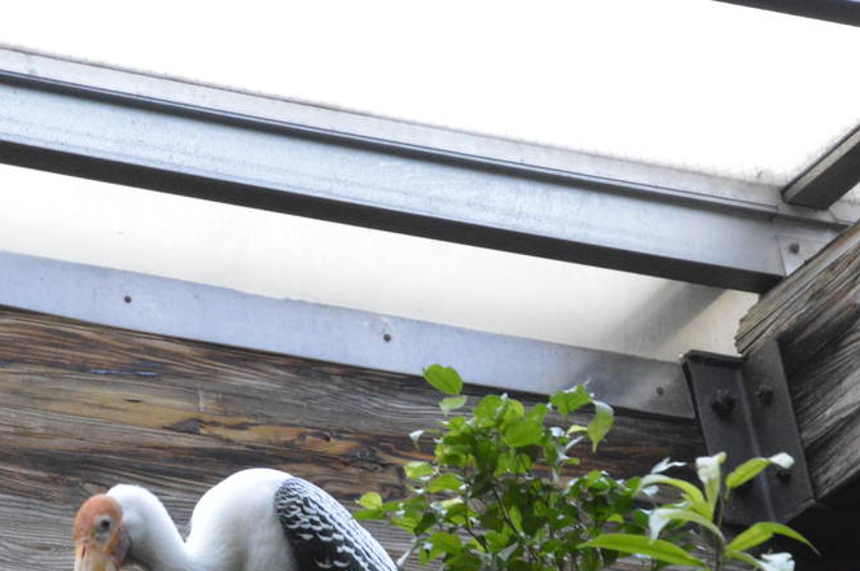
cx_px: 215
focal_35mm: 311
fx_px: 7420
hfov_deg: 6.6
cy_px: 585
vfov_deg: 4.4
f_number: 5.6
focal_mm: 86
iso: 3200
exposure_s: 1/125
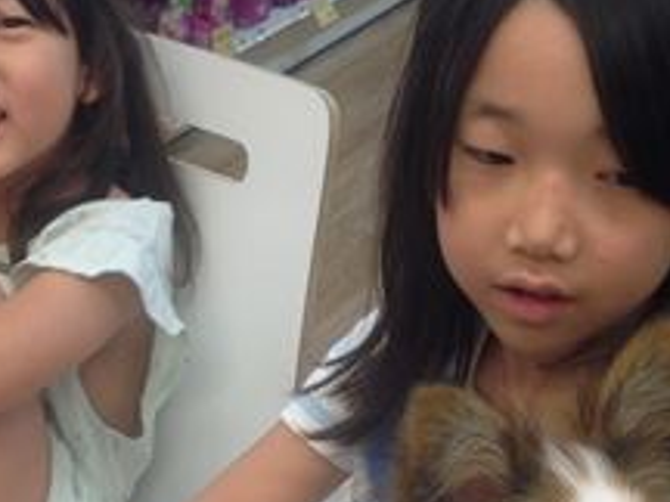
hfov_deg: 20.2
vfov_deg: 14.9
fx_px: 1877
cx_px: 267
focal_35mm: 97
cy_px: 536
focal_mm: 4.28
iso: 64
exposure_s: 1/40
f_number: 2.4
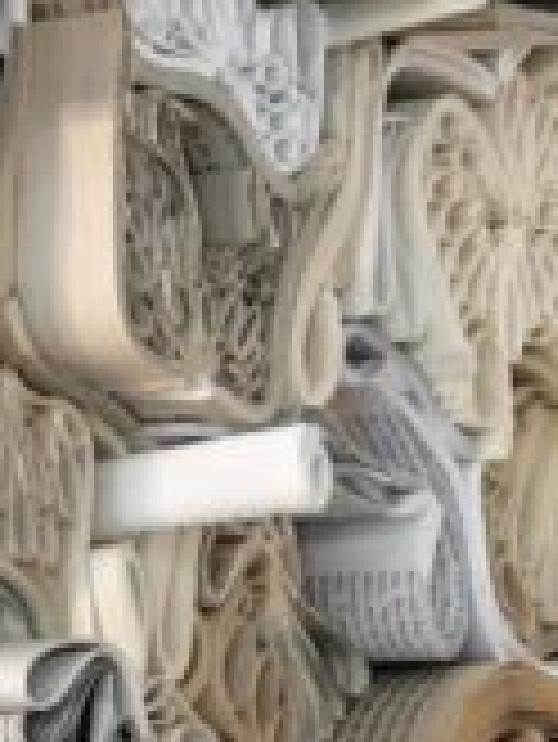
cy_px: 733
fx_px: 7406
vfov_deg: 5.7
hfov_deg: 4.3
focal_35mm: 345
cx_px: 396
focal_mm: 120
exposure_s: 1/6
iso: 200
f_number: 14
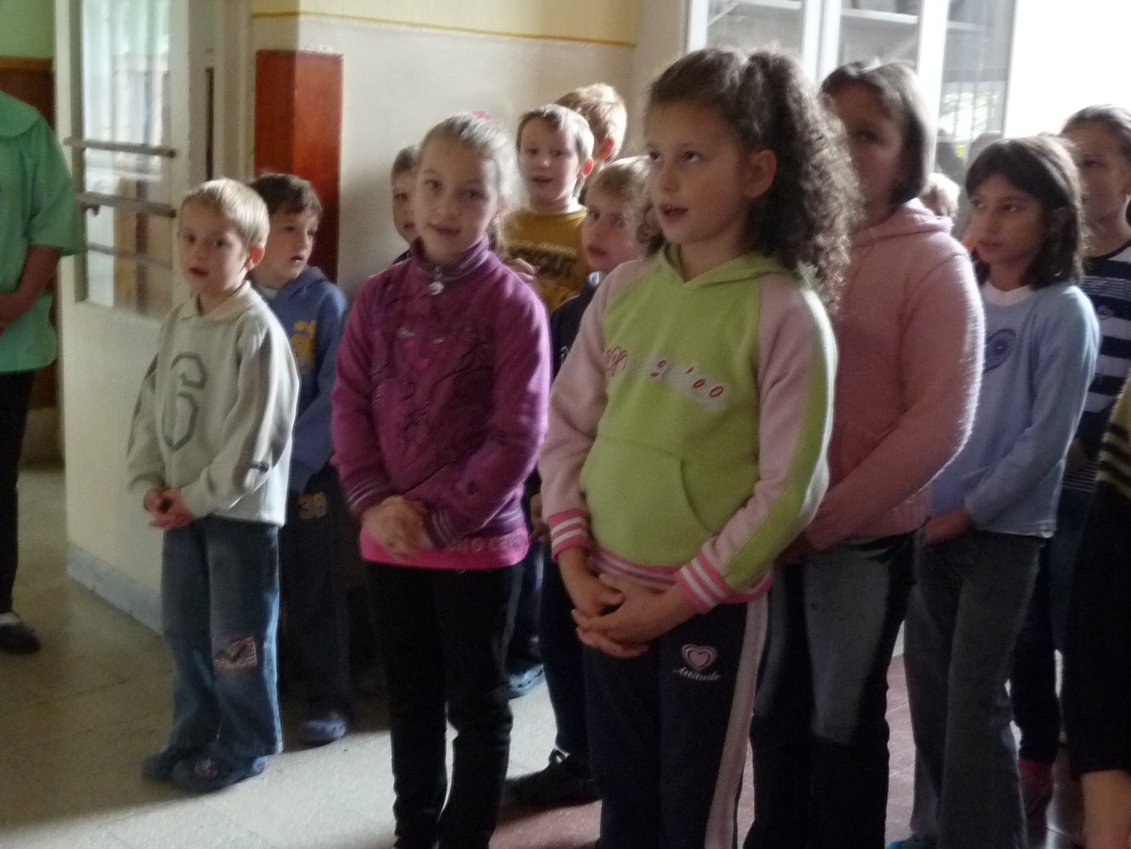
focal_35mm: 46
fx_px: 1503
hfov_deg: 41.2
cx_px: 491
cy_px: 410
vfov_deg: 31.5
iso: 400
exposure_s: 1/10
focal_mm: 4.8
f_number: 2.8
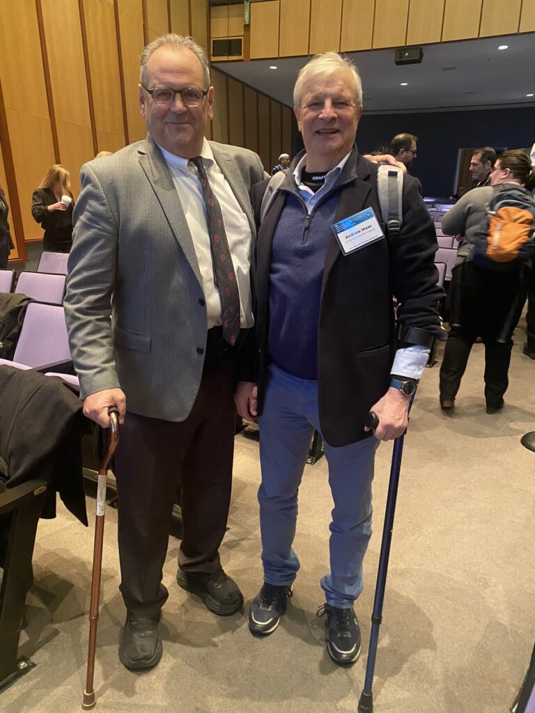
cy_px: 356
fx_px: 536
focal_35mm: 26
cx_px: 268
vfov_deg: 67.3
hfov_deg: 53.1
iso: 800
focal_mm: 4.25
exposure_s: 1/30
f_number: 1.8
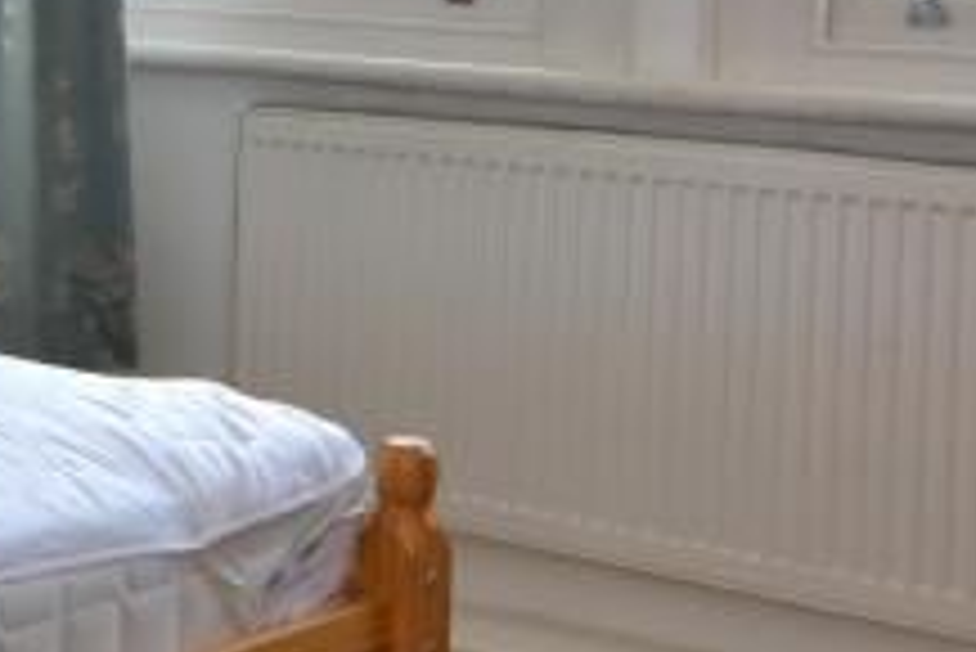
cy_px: -110
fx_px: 2306
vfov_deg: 15.6
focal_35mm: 85
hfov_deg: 23.2
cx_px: 76
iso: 400
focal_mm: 12
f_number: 5.6
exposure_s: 1/80
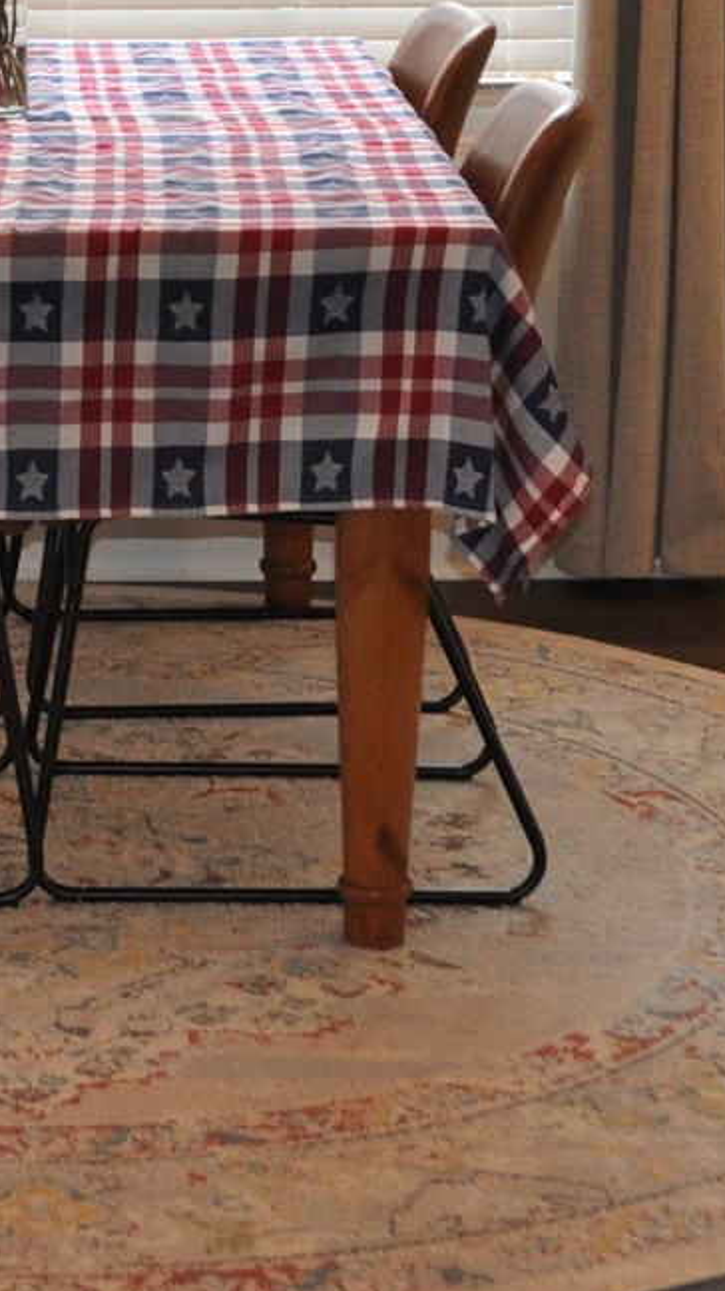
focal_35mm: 116
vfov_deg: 17.9
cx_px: -112
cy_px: -65
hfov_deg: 10.3
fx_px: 3969
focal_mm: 22
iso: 560
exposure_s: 1/125
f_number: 3.8
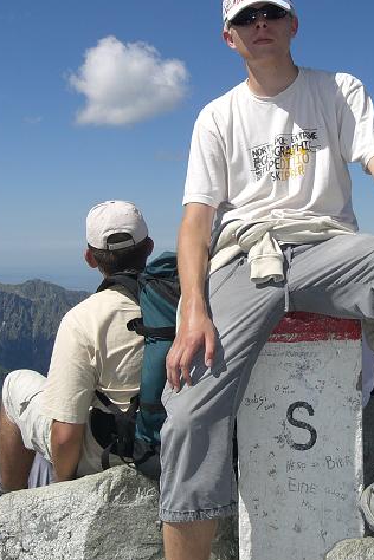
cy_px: 213
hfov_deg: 26.8
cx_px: 250
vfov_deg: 39.4
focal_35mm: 50
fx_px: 779
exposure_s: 1/1000
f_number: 4.4
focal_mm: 6.3
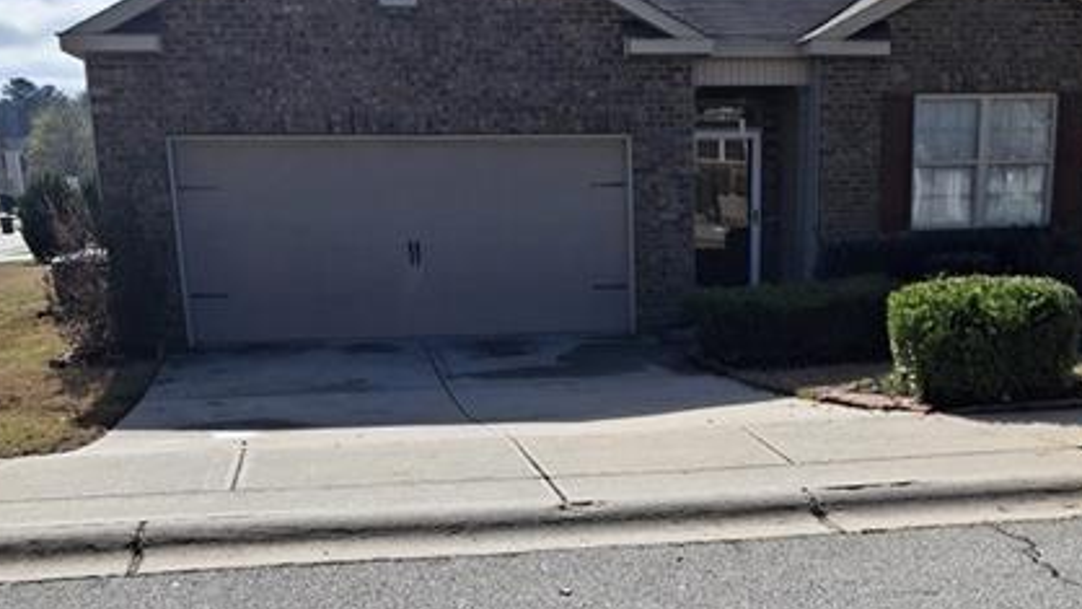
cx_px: 663
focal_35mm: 50
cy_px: 583
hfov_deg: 41.1
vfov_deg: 23.1
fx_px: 1434
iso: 25
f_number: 1.8
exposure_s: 1/3333
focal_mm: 4.69
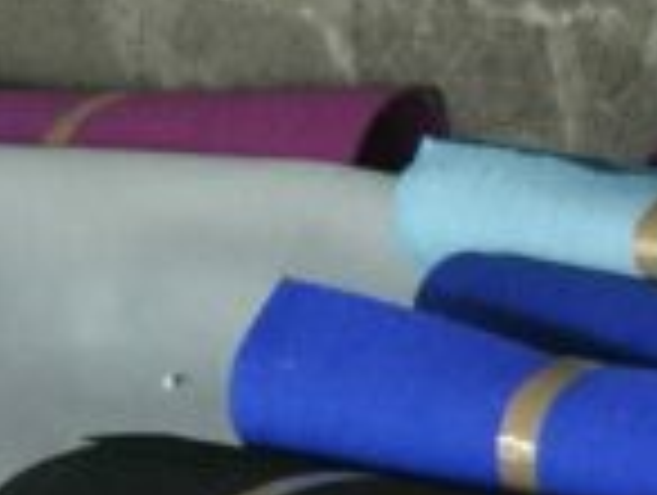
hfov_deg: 8.6
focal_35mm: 203
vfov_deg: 7.0
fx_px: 3859
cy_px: 1089
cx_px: 1710
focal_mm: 4.15
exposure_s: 1/17
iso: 50
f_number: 2.2
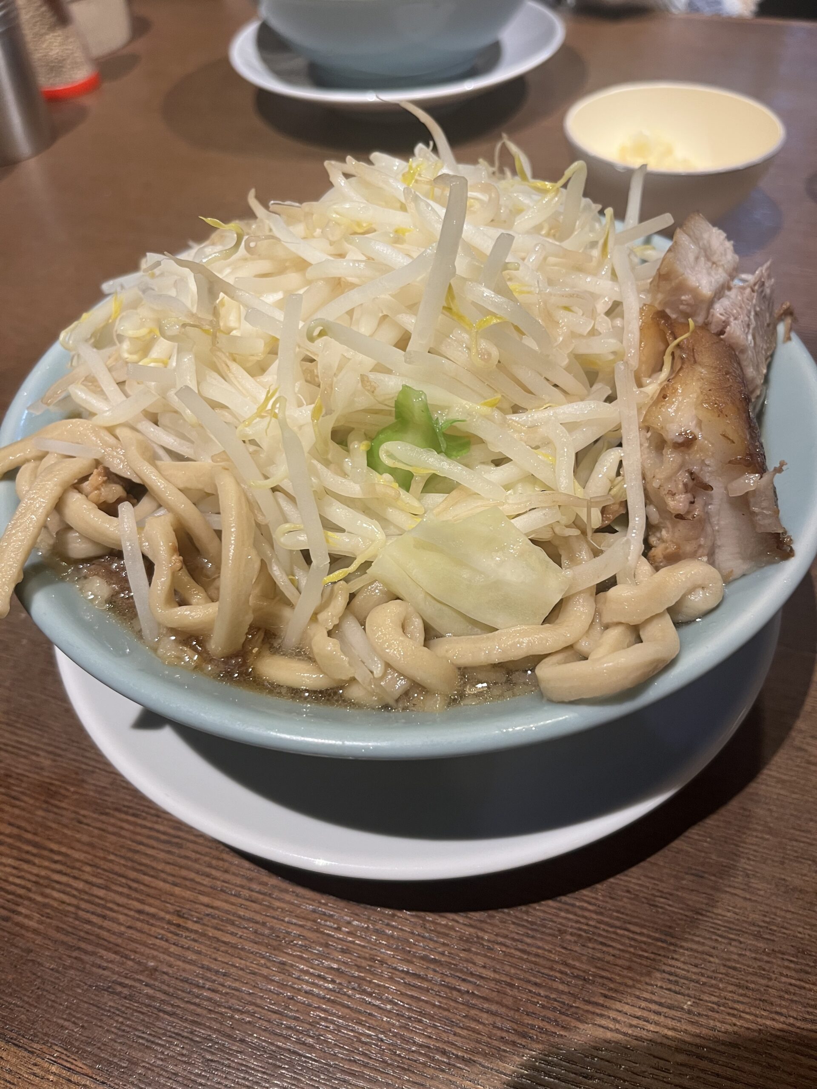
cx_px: 408
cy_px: 544
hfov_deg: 53.1
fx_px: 818
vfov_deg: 67.3
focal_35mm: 26
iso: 100
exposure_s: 1/50
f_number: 1.6
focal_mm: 5.1
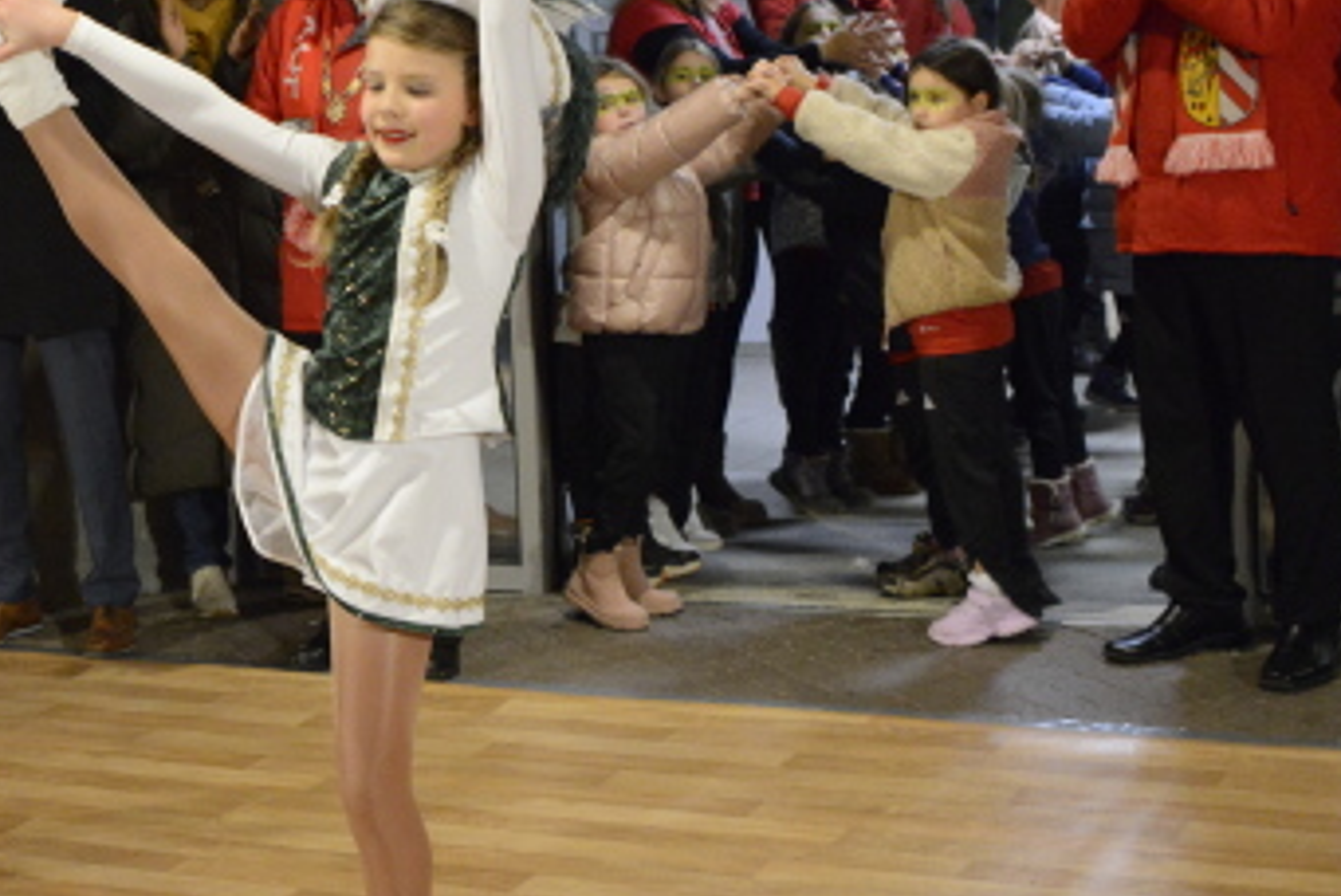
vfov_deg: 16.9
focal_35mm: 81
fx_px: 3020
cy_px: 314
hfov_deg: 24.2
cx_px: 69
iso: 6400
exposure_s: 1/250
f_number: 4
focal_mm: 36
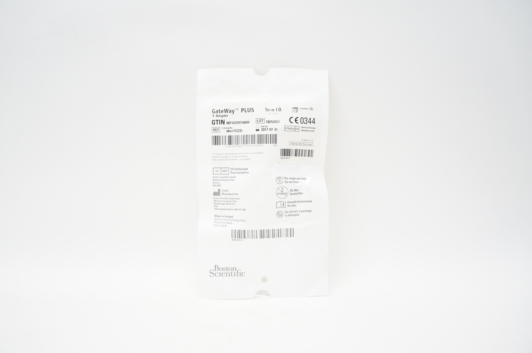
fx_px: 399
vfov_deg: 47.8
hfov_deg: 67.4
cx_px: 266
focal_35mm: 27
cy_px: 176
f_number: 5
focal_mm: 18
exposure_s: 1/200
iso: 1600
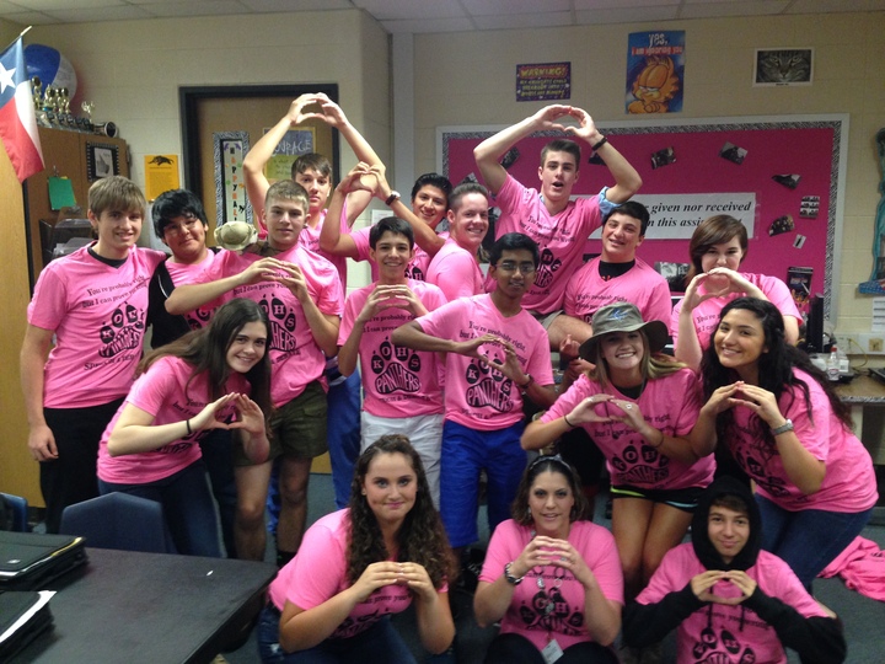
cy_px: 332
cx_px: 442
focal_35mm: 33
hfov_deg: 55.4
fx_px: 844
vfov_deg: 42.9
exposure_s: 1/20
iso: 200
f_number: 2.4
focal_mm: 4.12
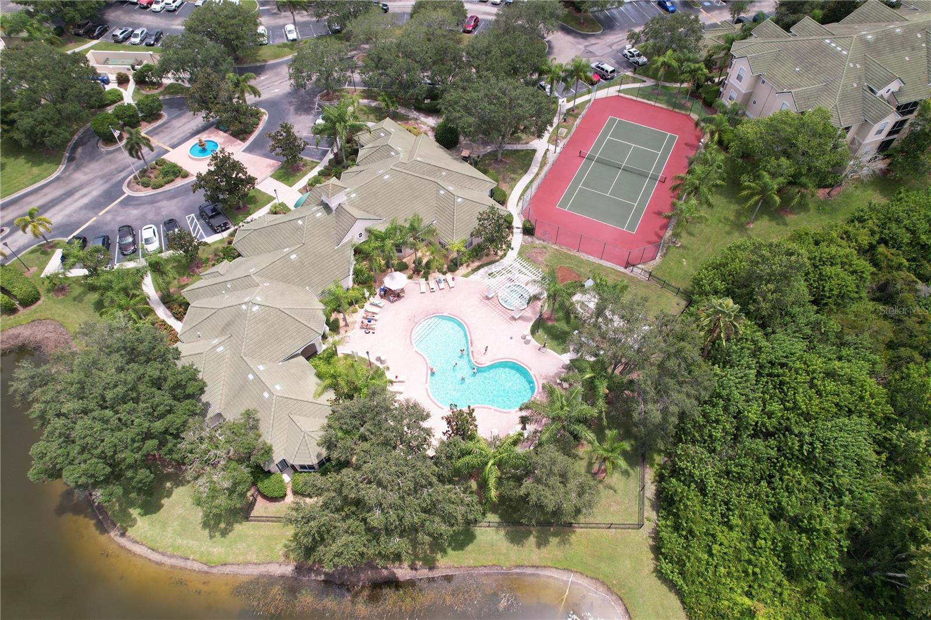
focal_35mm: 22
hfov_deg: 78.6
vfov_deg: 57.2
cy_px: 310
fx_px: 569
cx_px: 466
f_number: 2.8
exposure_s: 1/50
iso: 130
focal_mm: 8.38
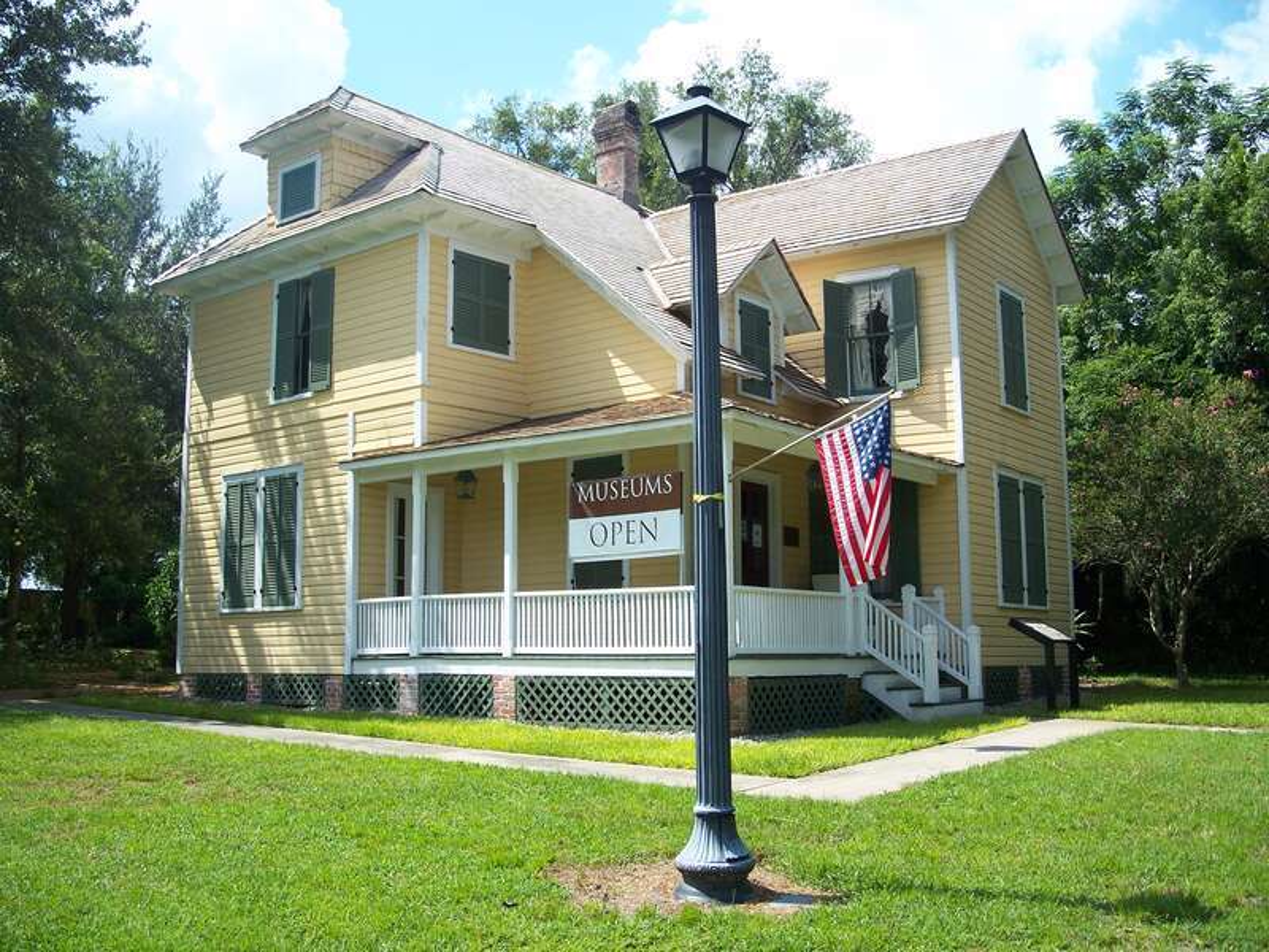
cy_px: 476
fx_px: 1356
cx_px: 634
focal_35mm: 37
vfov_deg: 38.7
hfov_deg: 50.1
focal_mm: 7.8
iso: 64
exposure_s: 1/640
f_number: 2.8
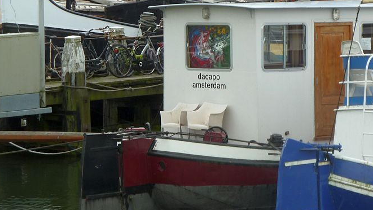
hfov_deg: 8.7
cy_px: 50
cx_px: 283
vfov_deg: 4.9
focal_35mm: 248
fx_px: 2453
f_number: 4.5
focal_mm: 24.1
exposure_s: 1/100
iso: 80
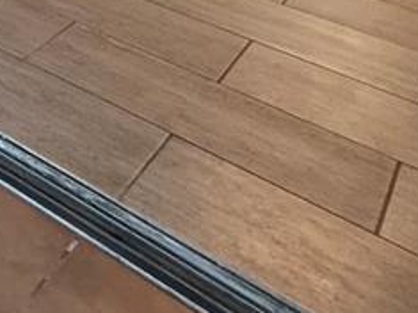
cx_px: -354
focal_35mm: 61
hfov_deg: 20.7
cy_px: -334
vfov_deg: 16.9
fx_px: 736
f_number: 2.2
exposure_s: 1/60
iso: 200
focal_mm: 2.22
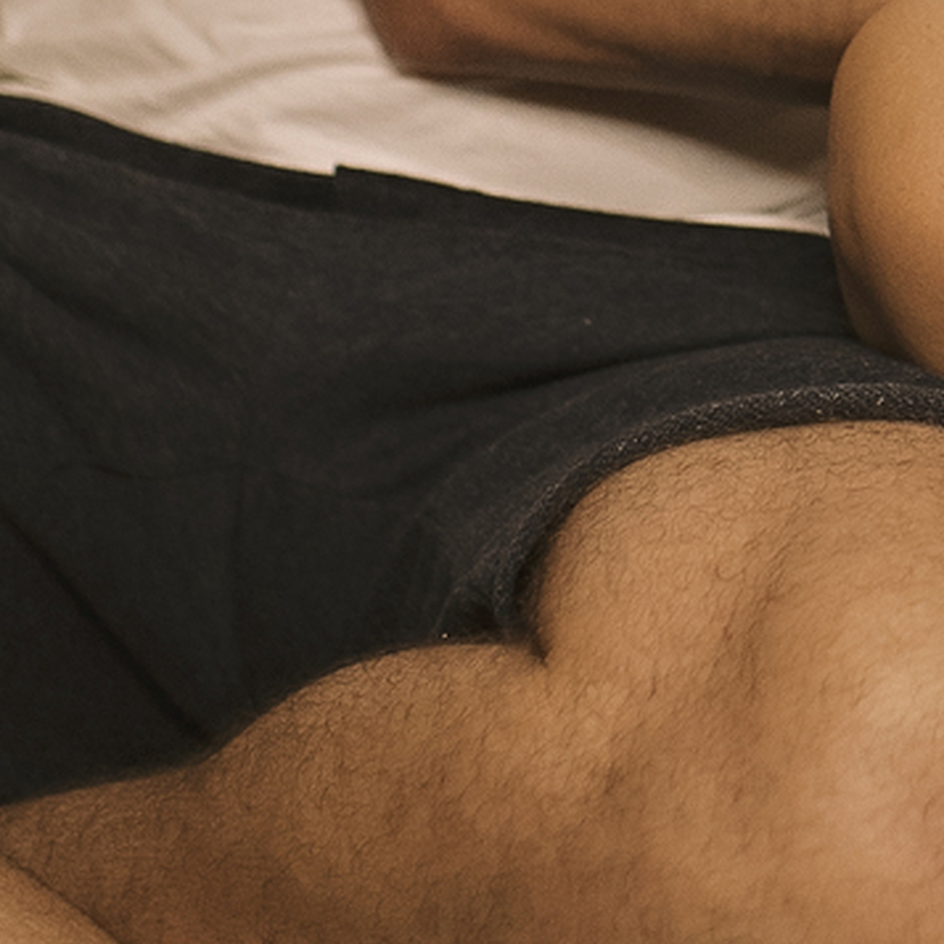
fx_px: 4628
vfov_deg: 11.1
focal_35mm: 150
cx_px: 1275
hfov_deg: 11.3
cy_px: -580
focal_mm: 35
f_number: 2.2
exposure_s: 1/250
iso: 500
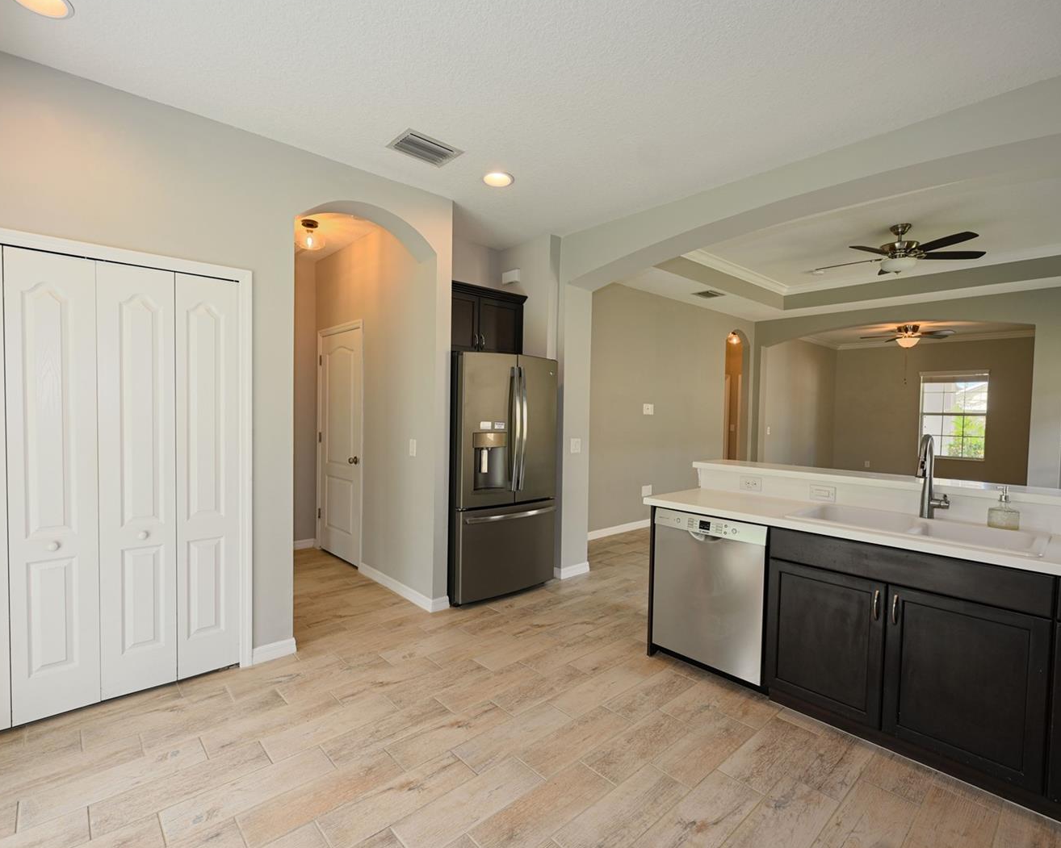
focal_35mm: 17
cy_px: 420
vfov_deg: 78.4
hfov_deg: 91.0
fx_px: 520
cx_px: 494
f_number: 4
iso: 1100
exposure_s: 1/60
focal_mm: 14.5
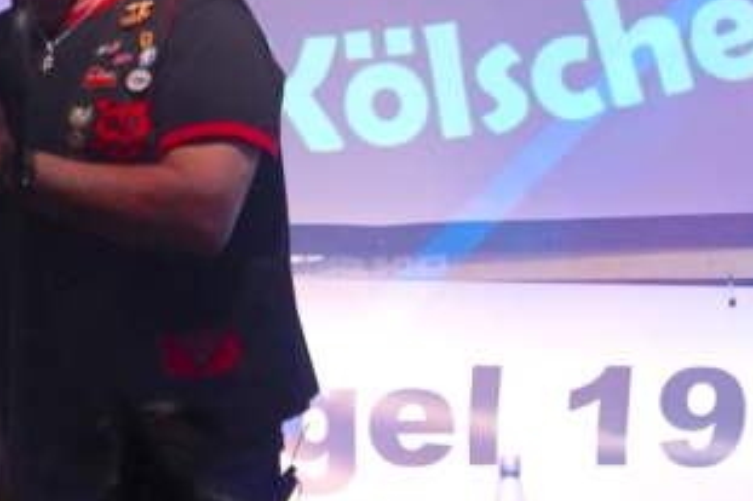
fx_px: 11289
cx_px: 201
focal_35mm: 540
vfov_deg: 2.5
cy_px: -177
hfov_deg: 3.8
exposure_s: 1/200
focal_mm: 163
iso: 4000
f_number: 5.6
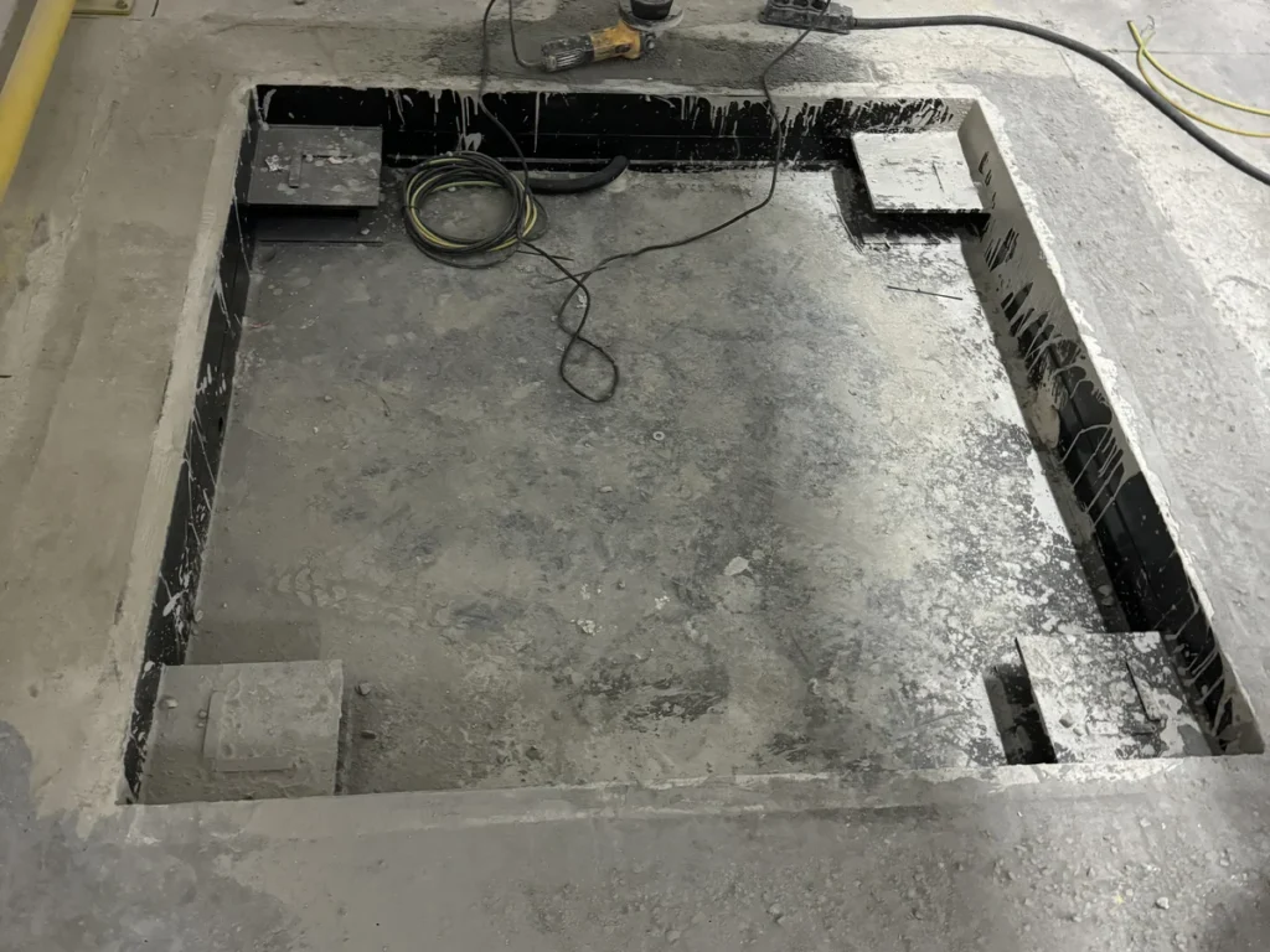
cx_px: 635
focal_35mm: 24
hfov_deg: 71.6
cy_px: 476
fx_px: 881
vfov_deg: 56.8
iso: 800
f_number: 1.78
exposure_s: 1/60
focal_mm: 6.76
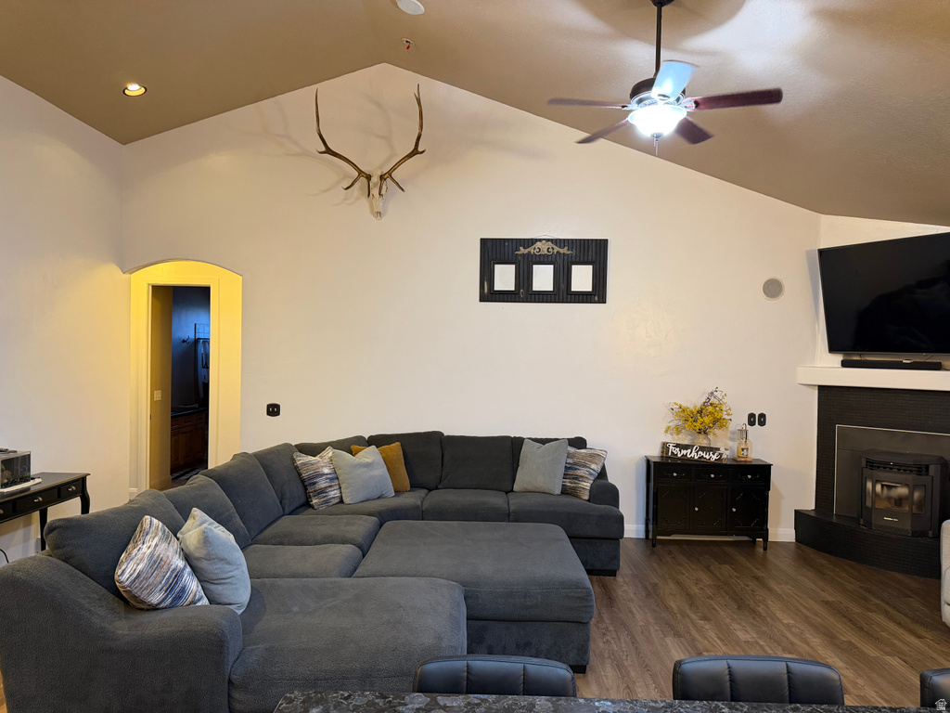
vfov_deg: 56.8
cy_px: 356
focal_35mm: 24
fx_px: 659
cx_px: 475
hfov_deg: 71.6
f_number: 1.78
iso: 320
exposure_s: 1/60
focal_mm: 6.76
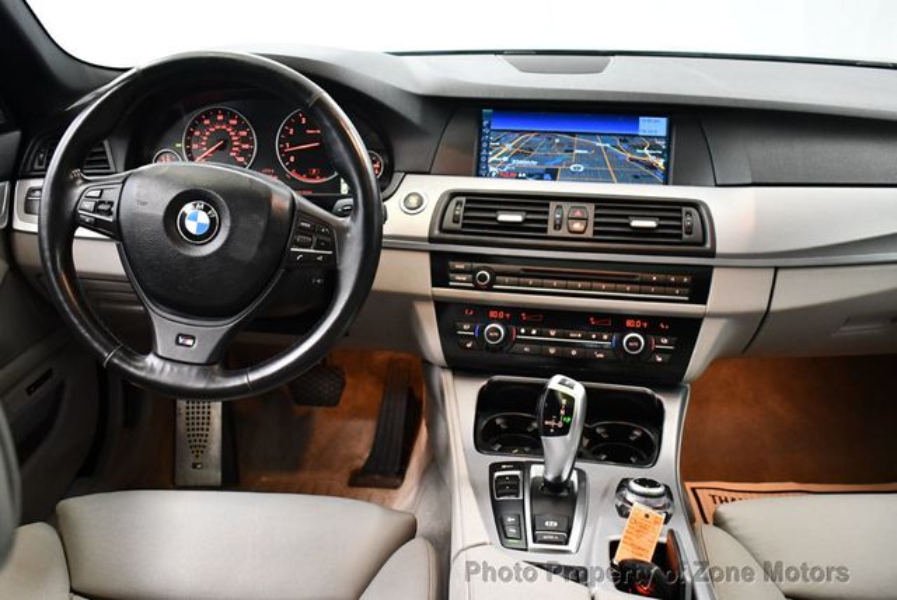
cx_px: 448
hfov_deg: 53.1
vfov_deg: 36.9
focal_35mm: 36
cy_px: 300
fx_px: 898
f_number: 3.5
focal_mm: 18
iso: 3200
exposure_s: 1/80
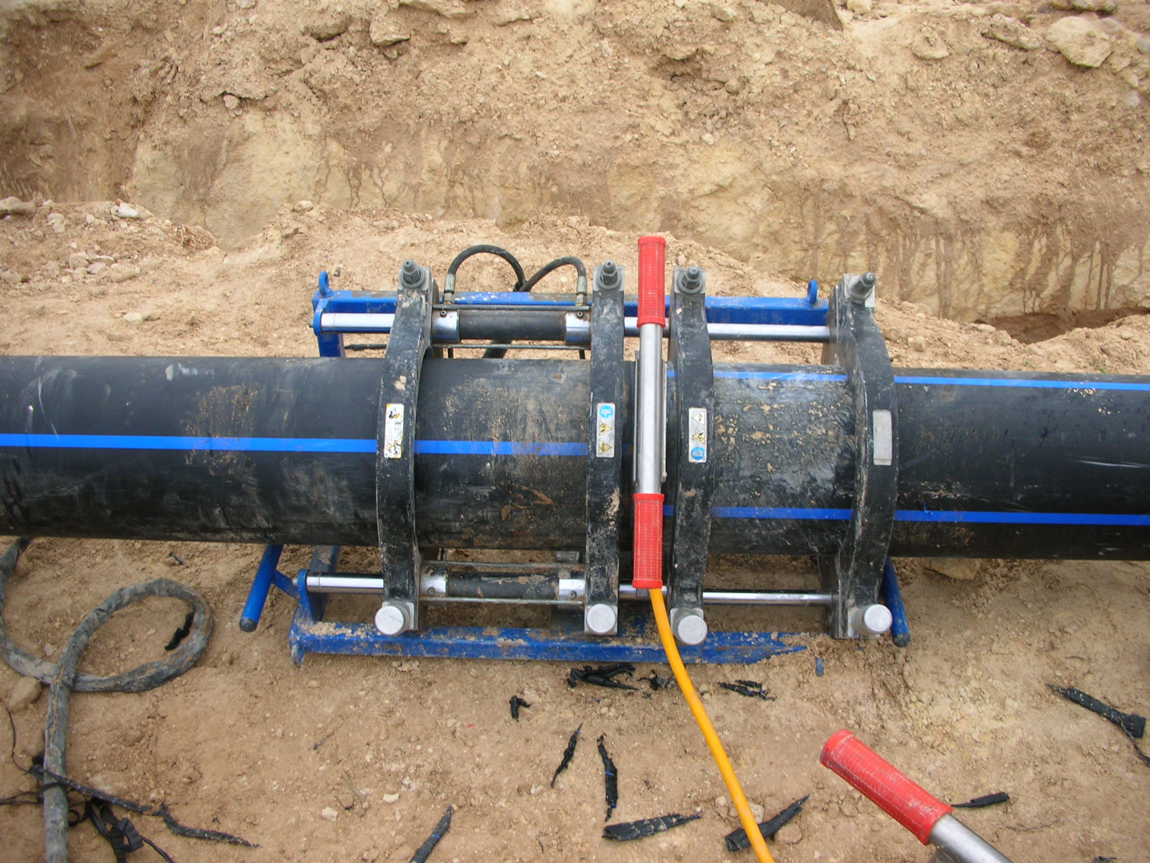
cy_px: 432
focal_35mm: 35
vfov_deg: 40.7
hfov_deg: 52.6
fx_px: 1163
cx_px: 575
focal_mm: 5.8
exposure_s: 1/39.2
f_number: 3
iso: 50
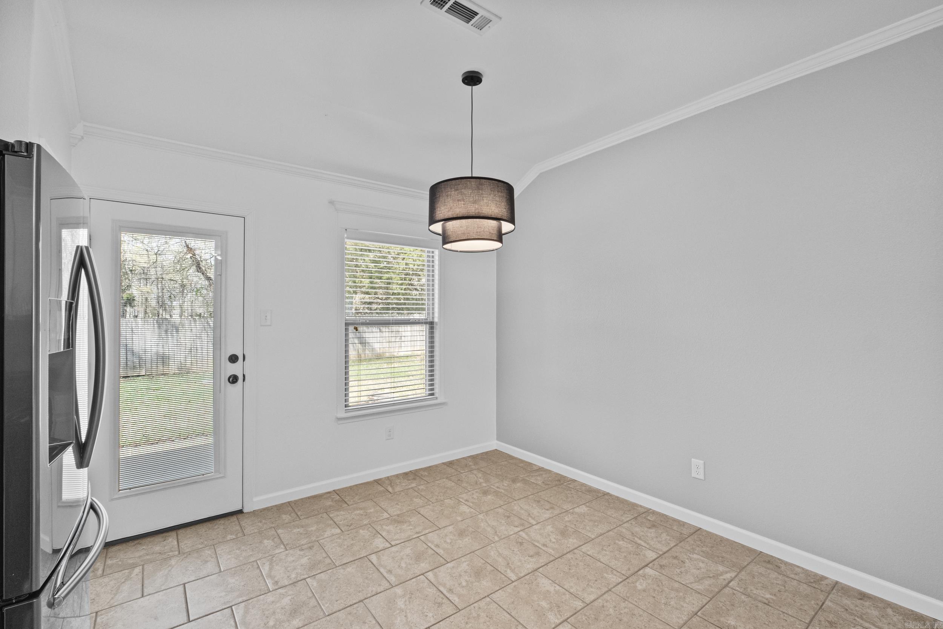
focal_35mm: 15
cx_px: 472
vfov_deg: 77.3
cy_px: 314
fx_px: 393
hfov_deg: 100.4
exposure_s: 1/8
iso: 800
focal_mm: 10
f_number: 8
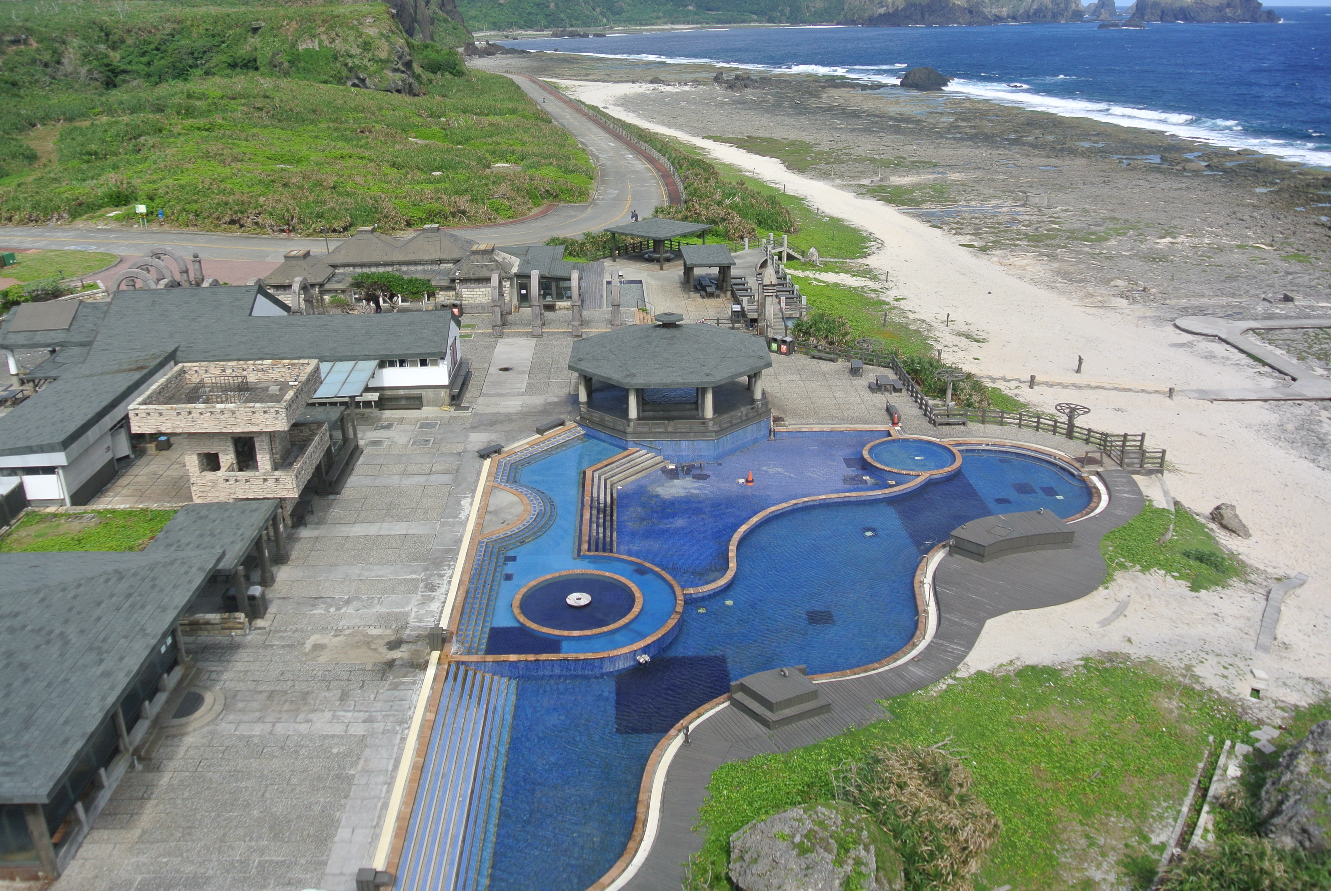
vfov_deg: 45.1
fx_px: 1073
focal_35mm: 29
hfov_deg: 63.6
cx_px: 666
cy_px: 446
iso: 100
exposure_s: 1/640
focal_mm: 11
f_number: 4.5
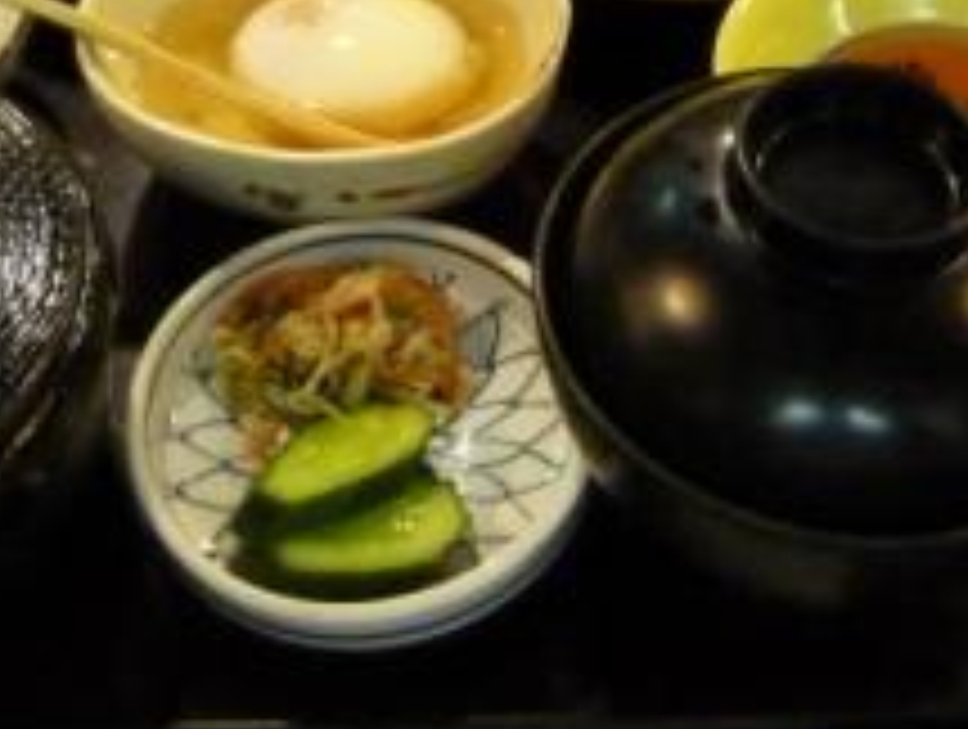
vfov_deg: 27.3
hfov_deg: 36.7
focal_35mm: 52
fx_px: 1457
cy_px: 99
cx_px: 432
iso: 1000
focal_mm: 4.5
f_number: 3.3
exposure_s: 1/15
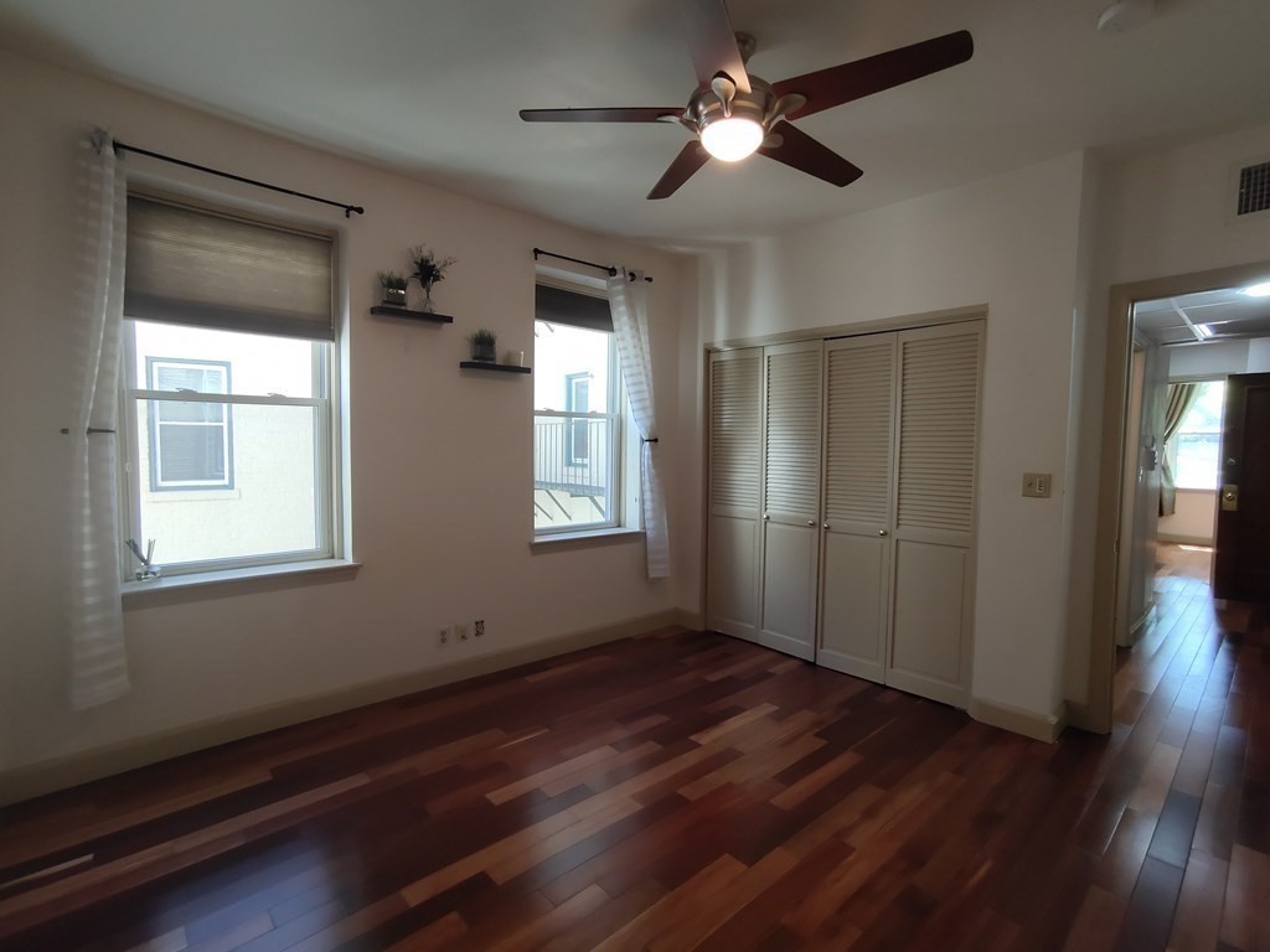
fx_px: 587
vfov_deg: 78.1
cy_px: 476
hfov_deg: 94.5
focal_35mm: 16
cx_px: 635
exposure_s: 1/50
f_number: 2.2
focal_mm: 2.15
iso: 234
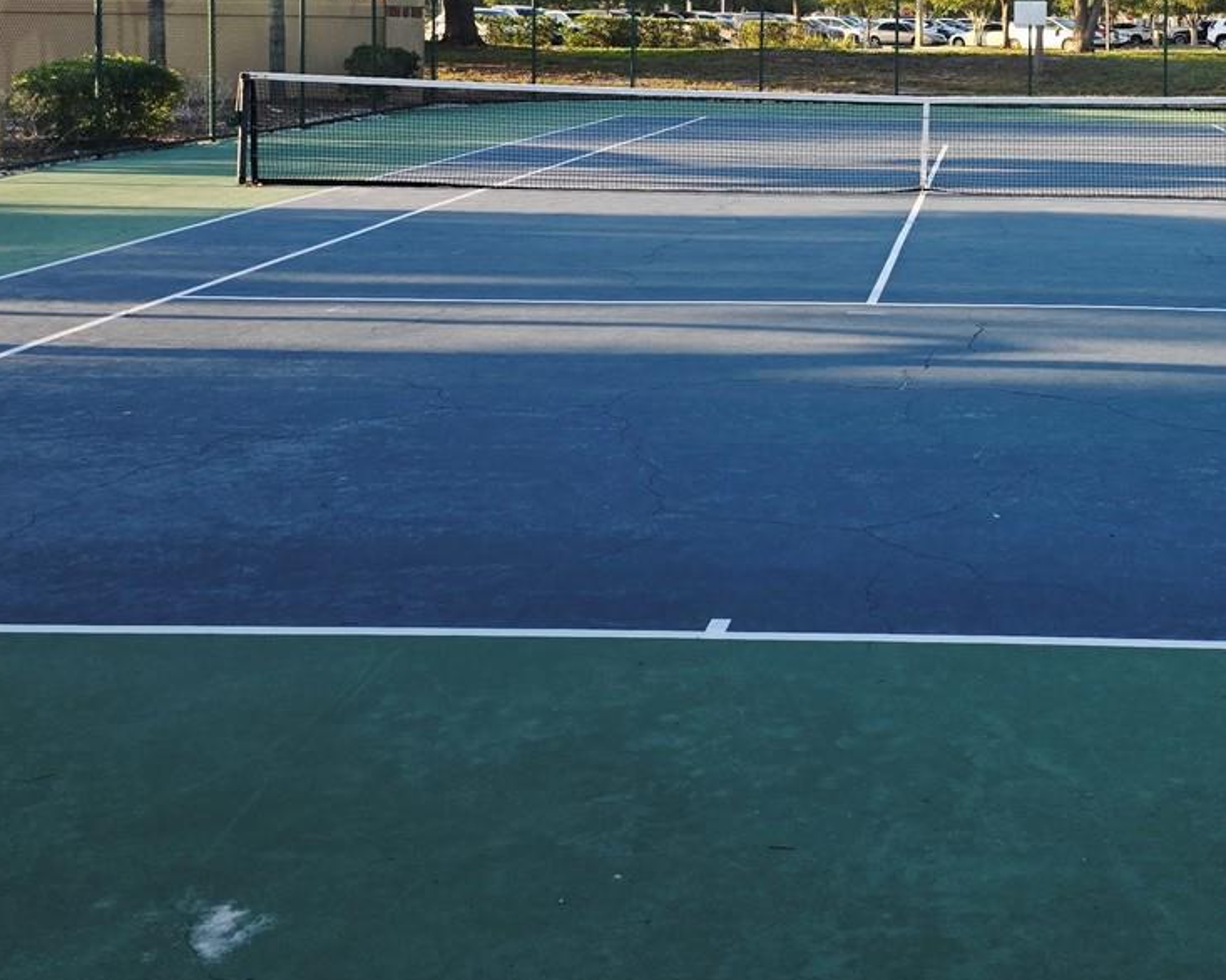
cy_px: 135
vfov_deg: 29.8
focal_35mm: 49
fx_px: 1777
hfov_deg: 36.8
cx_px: 973
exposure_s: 1/1358
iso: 80
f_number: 1.7
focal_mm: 6.3
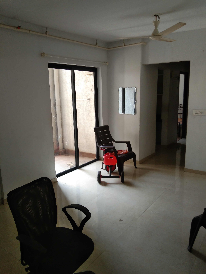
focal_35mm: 30
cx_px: 103
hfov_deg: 46.8
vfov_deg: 60.0
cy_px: 137
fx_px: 238
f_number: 2.2
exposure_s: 1/50
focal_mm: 3.65
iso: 196
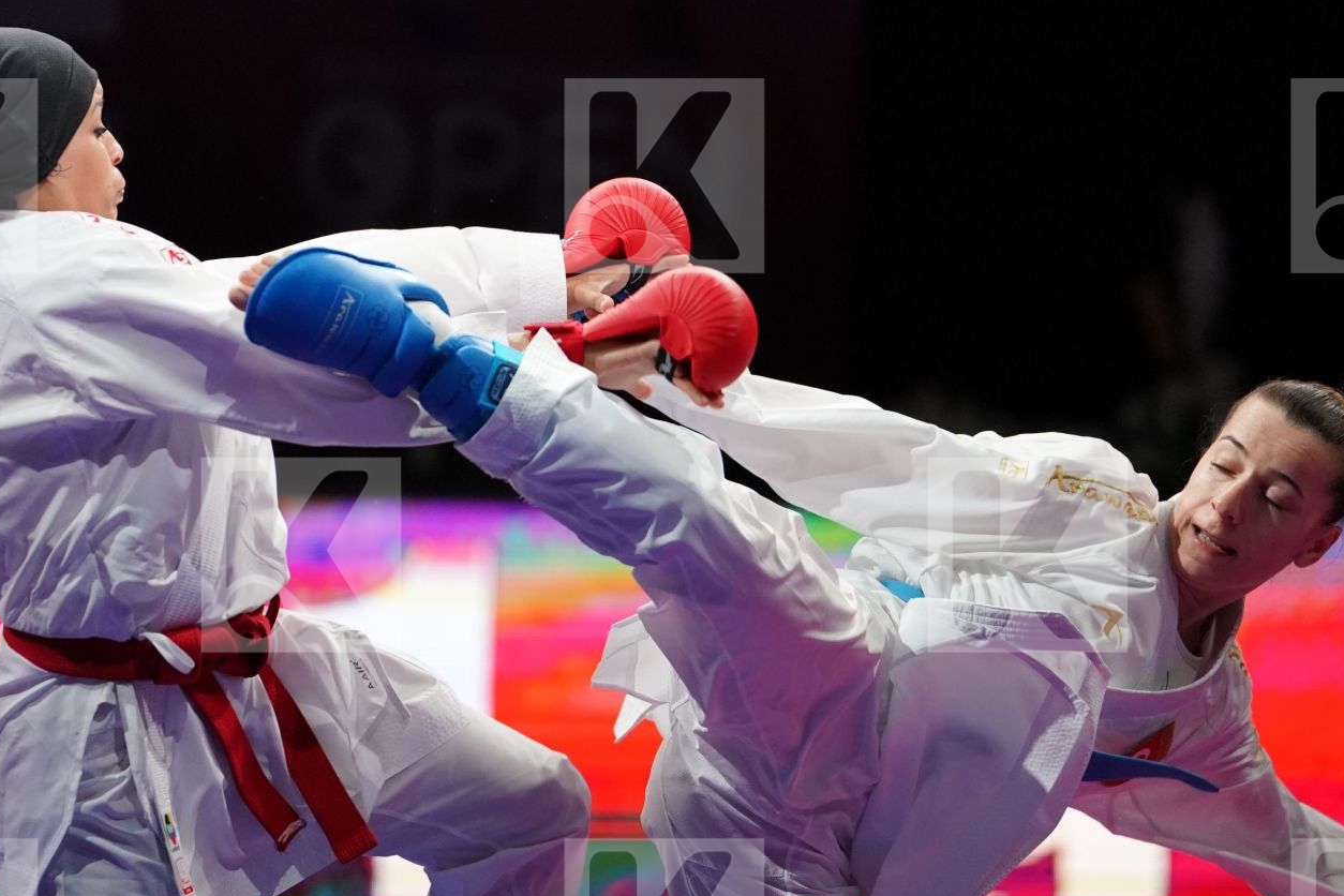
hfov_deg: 7.2
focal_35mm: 287
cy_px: 555
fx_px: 10714
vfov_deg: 4.8
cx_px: 664
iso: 4000
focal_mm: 200
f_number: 2.8
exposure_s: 1/1000
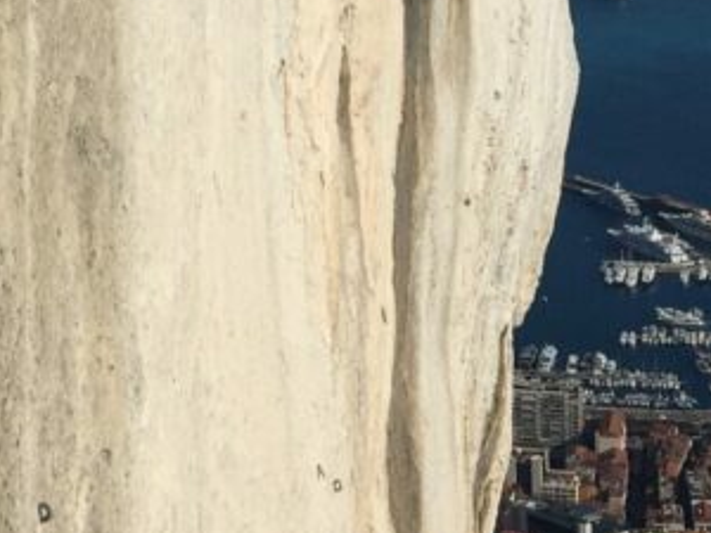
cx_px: 206
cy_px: -261
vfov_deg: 12.2
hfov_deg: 16.9
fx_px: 2383
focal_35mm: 116
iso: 32
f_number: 2.2
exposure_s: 1/5650
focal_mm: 4.15
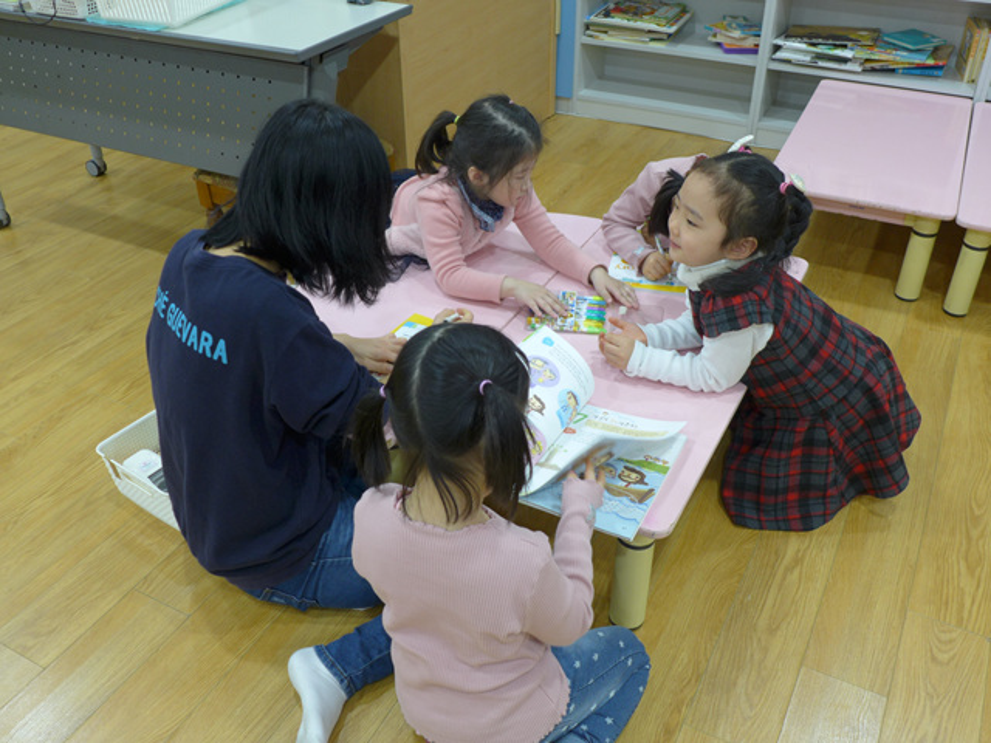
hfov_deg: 56.8
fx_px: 916
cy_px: 372
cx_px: 496
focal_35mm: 32
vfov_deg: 44.2
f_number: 1.6
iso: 125
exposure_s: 1/60
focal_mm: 6.3
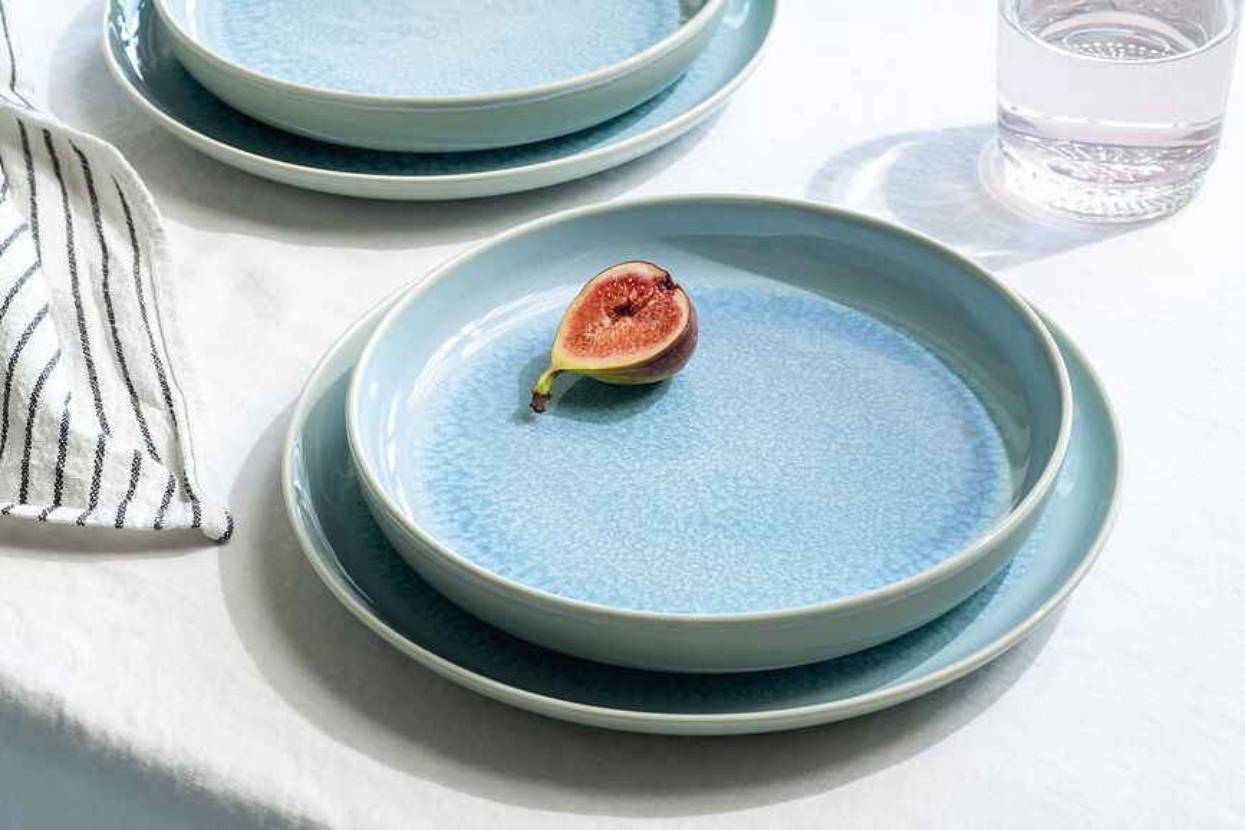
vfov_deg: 16.1
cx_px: 622
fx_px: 2939
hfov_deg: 23.9
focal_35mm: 85
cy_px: 415
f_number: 14
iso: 100
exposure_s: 1/3
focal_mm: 85
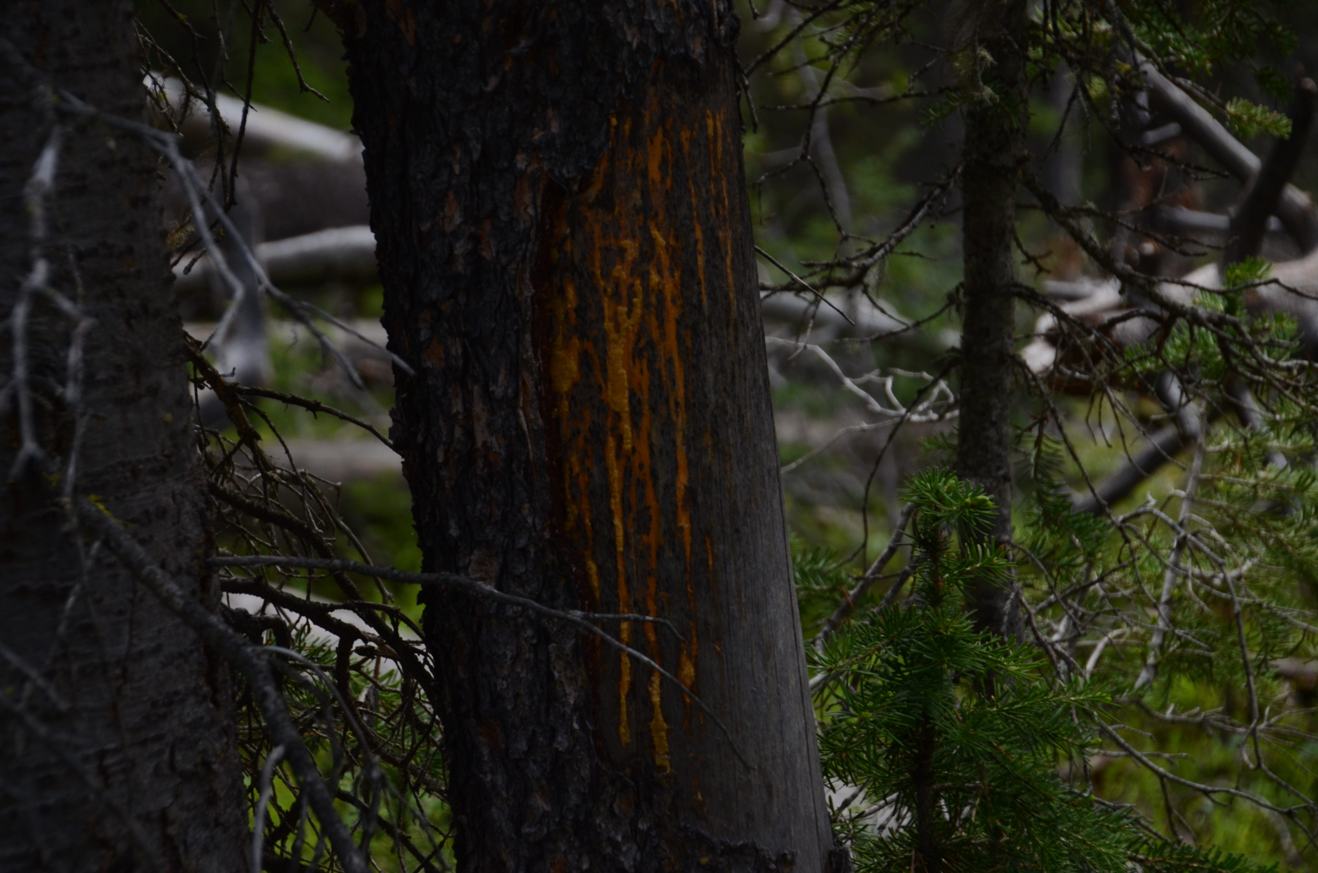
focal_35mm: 138
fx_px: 5042
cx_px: 659
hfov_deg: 14.9
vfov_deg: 9.9
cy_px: 436
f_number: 5.6
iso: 400
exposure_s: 1/100
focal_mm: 92
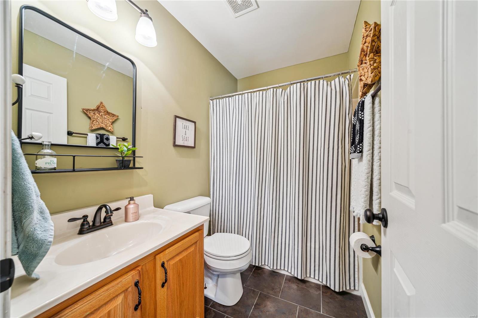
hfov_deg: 112.6
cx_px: 239
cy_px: 159
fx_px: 159
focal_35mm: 12
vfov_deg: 90.0
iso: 100
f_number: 8
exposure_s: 1/1.67
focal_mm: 12
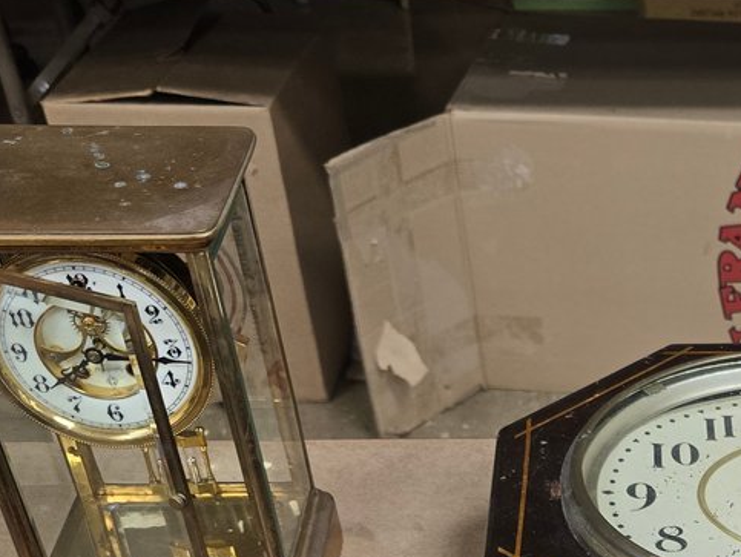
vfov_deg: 18.9
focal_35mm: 72
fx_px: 1542
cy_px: 739
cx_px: 814
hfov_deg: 25.1
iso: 200
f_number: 1.7
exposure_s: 1/62
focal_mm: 6.3
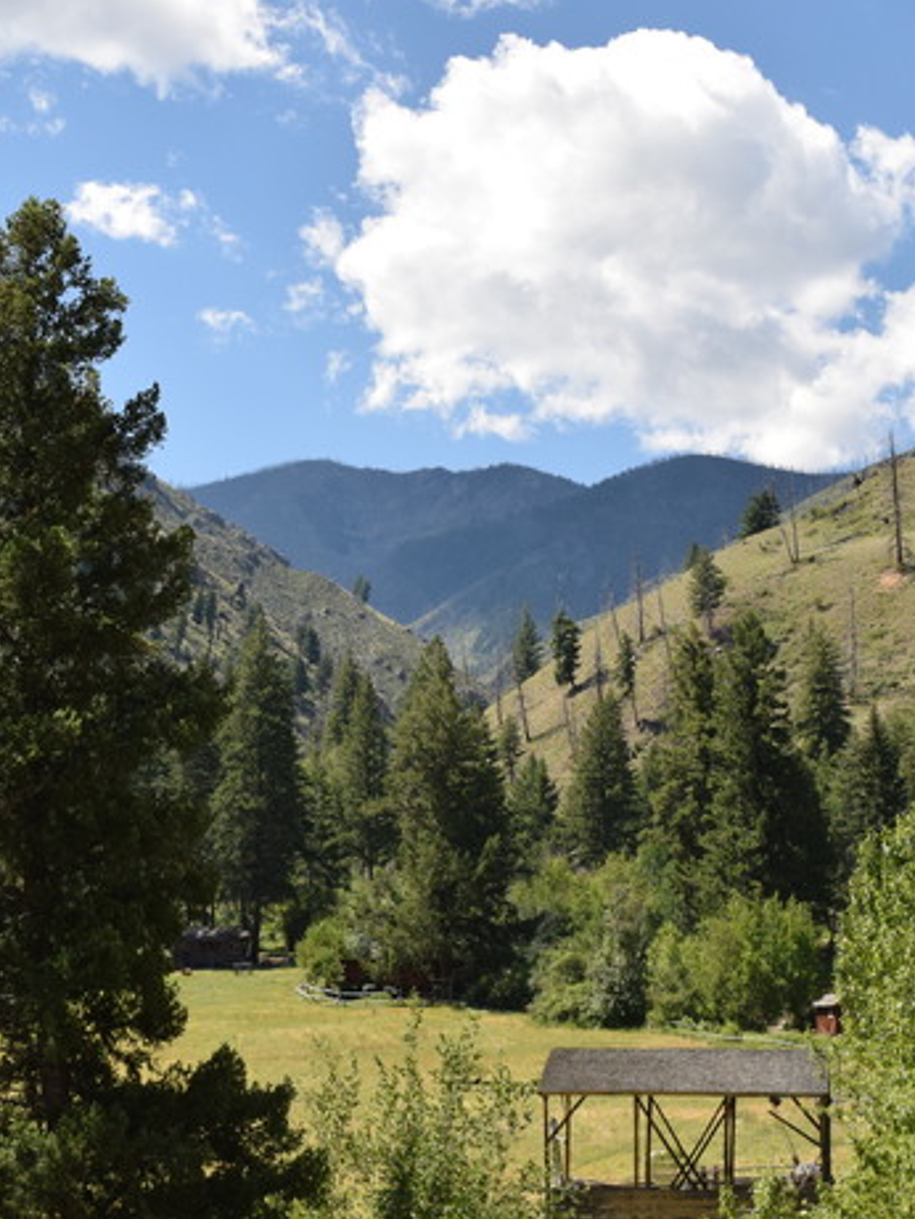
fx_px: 2466
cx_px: 468
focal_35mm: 70
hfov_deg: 21.0
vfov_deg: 27.8
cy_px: 615
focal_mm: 28
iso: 640
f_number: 5.6
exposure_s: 1/3200
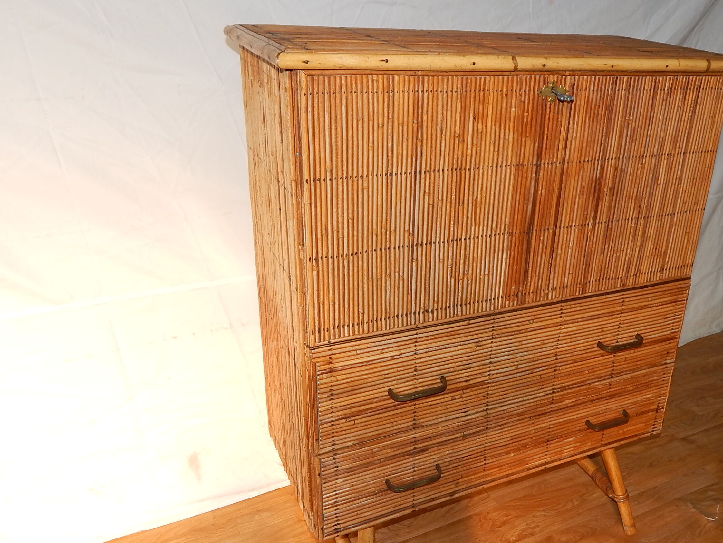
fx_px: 668
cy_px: 272
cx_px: 492
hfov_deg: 55.4
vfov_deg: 44.2
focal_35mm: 32
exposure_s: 1/200
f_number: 3
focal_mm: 4
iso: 125
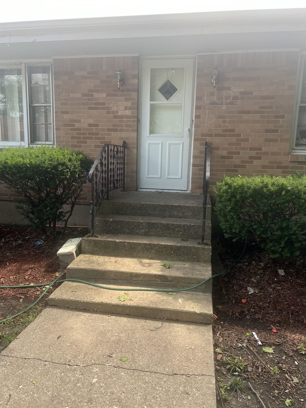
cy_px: 204
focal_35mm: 26
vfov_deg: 67.3
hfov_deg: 53.1
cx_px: 153
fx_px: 306
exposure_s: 1/541
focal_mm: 5.7
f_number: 1.5
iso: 50
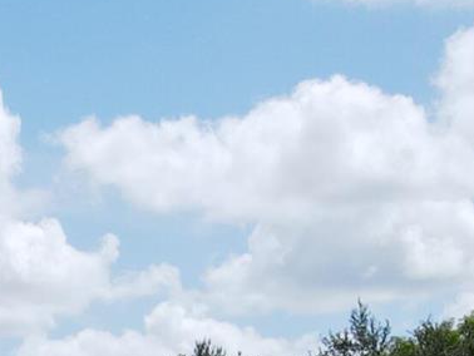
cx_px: -250
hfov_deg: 14.1
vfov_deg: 9.9
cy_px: 885
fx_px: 1781
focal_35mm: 130
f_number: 2.8
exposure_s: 1/1000
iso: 100
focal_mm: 4.5
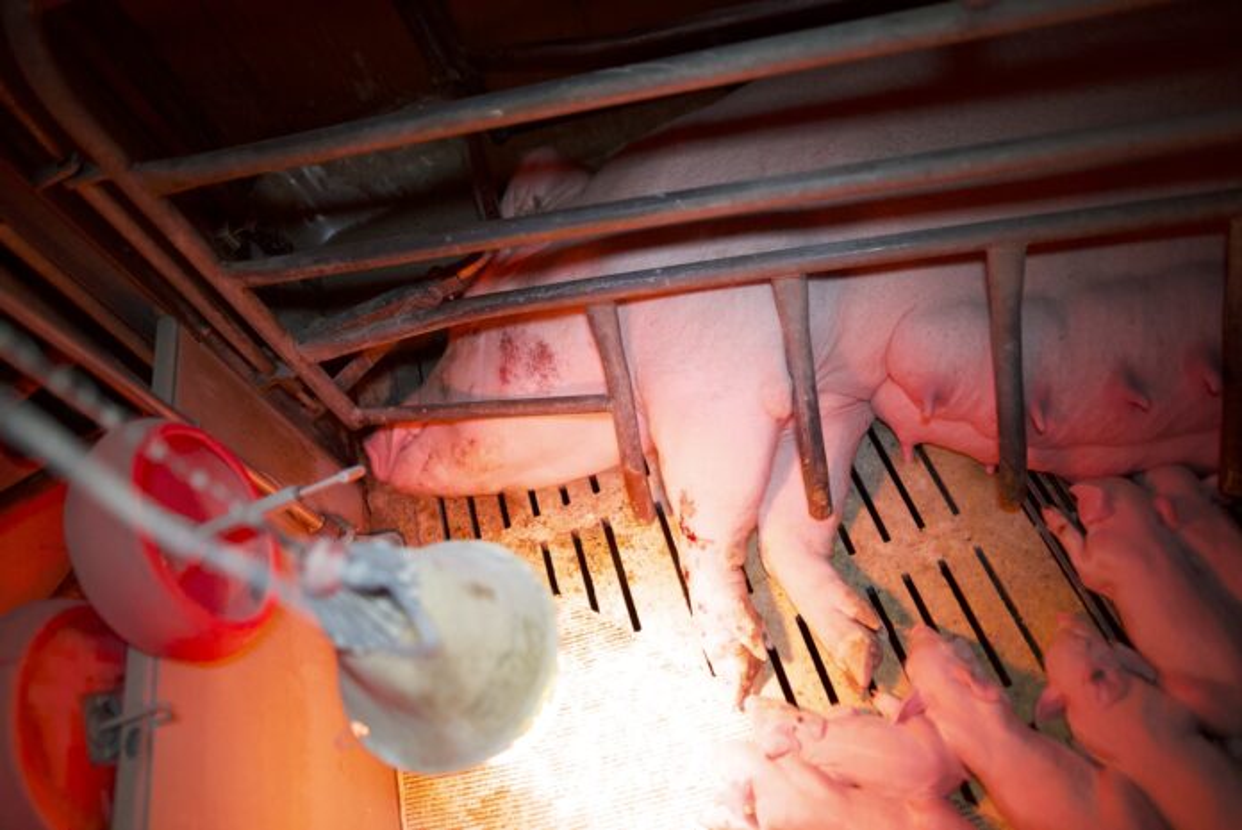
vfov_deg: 53.2
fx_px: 828
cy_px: 415
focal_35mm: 24
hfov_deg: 73.7
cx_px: 621
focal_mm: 24
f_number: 1.4
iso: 3200
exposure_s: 1/500
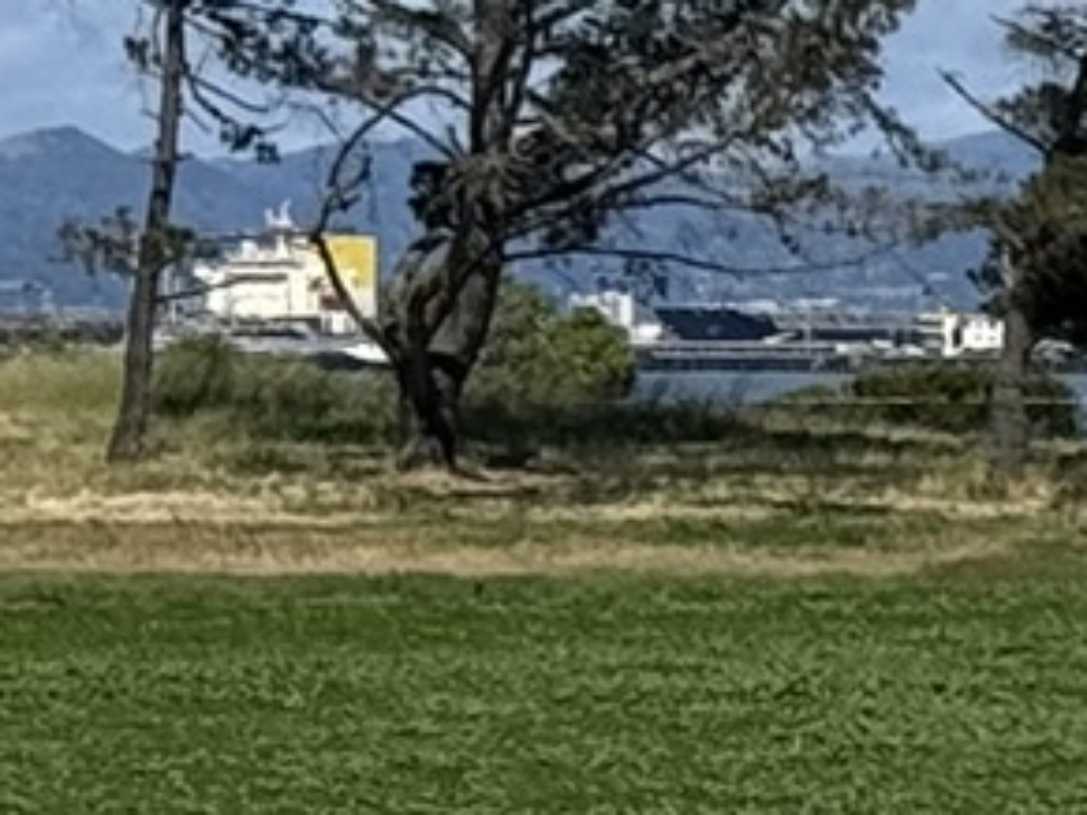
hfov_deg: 5.4
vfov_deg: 4.4
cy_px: 310
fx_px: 10609
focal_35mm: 338
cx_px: 3635
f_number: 1.78
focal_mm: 6.76
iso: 80
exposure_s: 1/9901
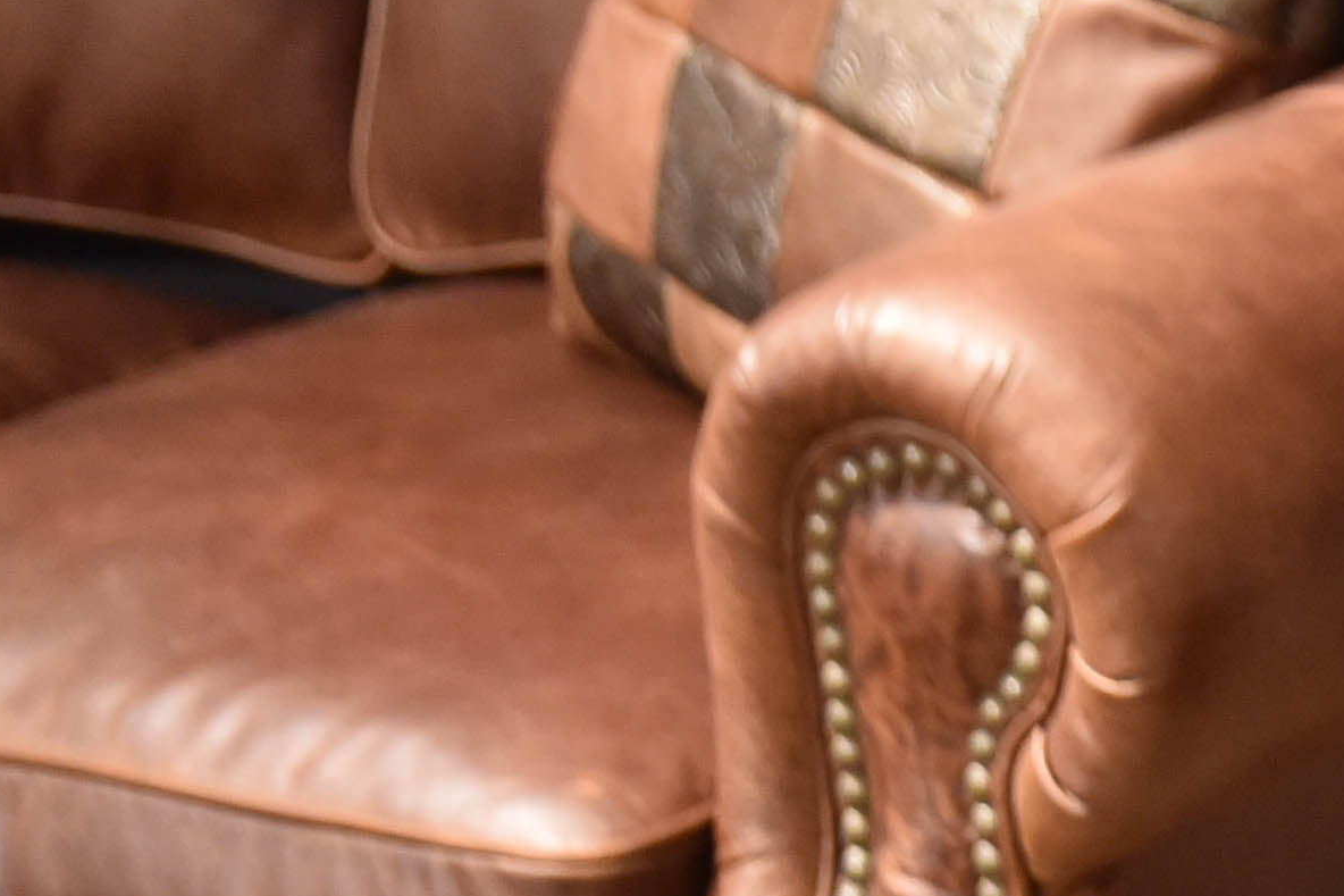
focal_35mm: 183
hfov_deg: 10.1
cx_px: 2949
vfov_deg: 7.4
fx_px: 6831
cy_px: 1413
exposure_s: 1/60
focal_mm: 36
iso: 2500
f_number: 2.8
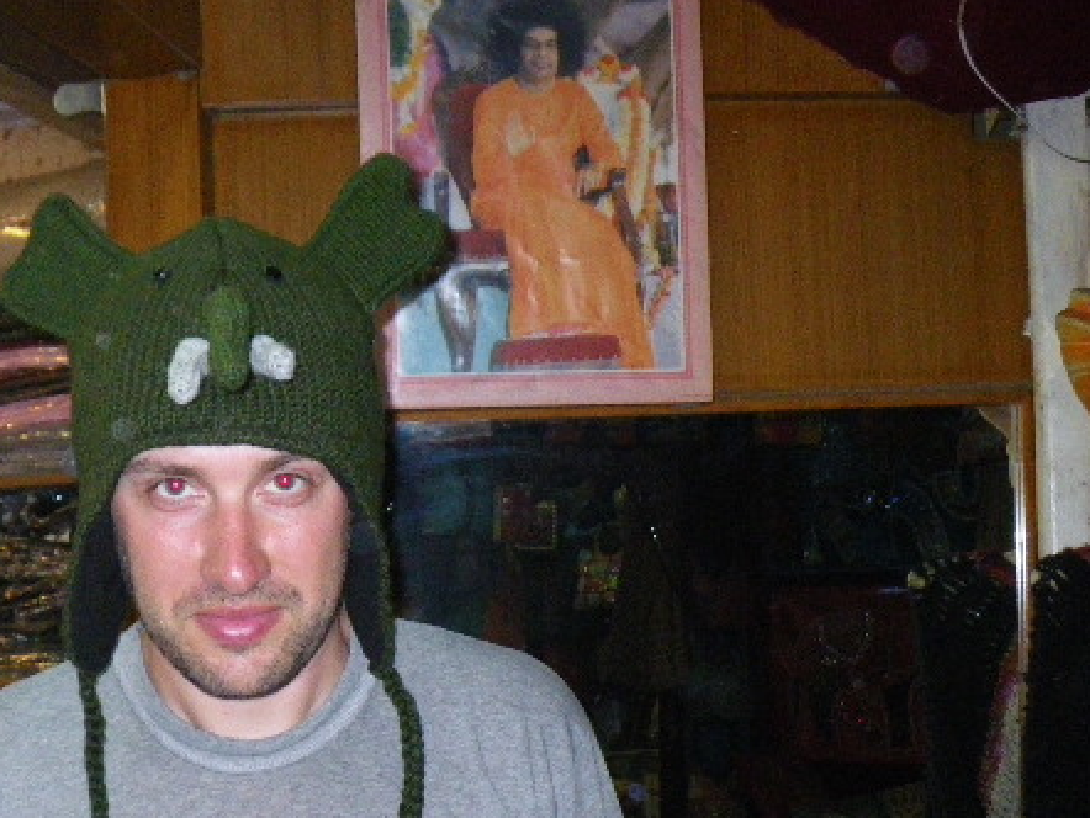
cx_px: 223
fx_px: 1701
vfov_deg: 26.7
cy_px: 626
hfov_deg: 34.5
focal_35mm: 54
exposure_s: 1/50
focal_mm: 5
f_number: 3.5
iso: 400
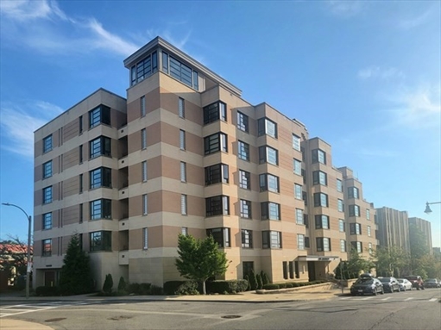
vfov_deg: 56.8
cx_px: 220
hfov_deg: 71.6
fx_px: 306
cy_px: 165
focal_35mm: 24
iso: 16
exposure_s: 1/1429
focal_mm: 6.7
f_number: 1.8
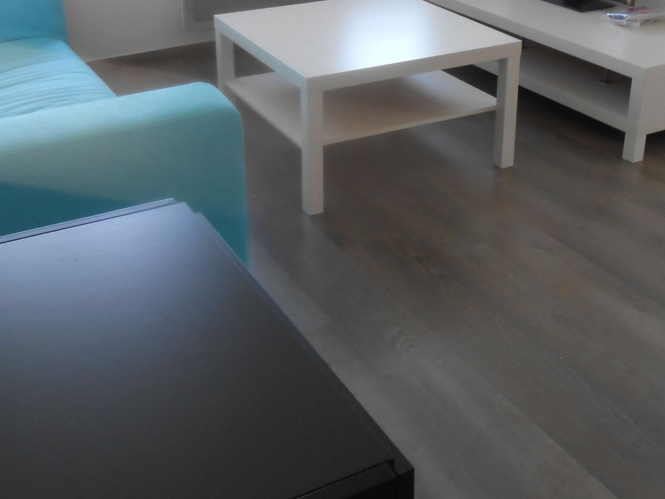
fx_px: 864
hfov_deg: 42.1
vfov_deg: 31.3
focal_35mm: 45
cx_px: 335
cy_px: 93
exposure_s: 1/30
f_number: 3.5
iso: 160
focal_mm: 4.6
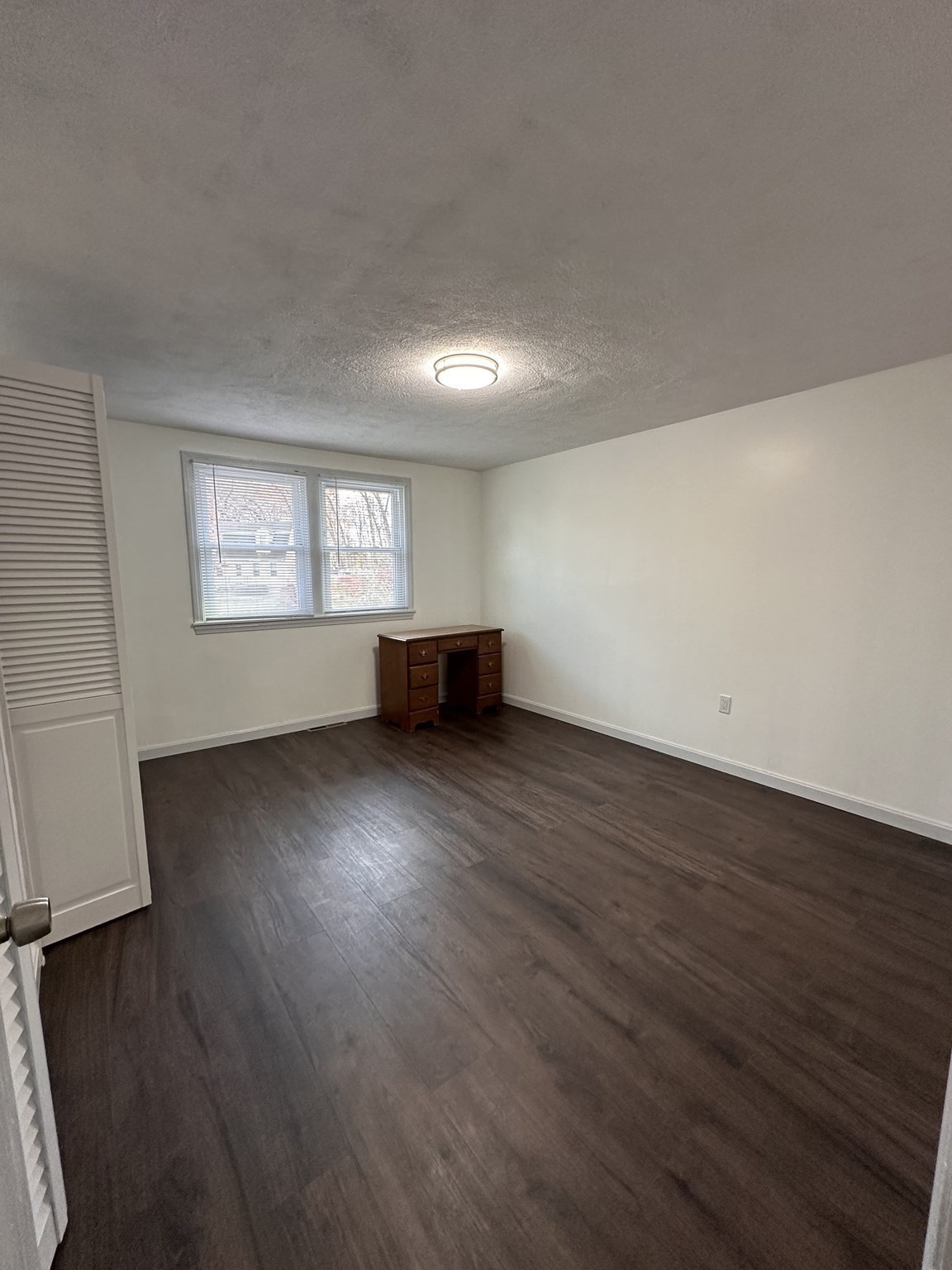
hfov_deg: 85.7
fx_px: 513
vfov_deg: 102.1
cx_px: 476
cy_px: 635
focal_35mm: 14
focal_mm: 2.22
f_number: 2.2
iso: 200
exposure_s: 1/120
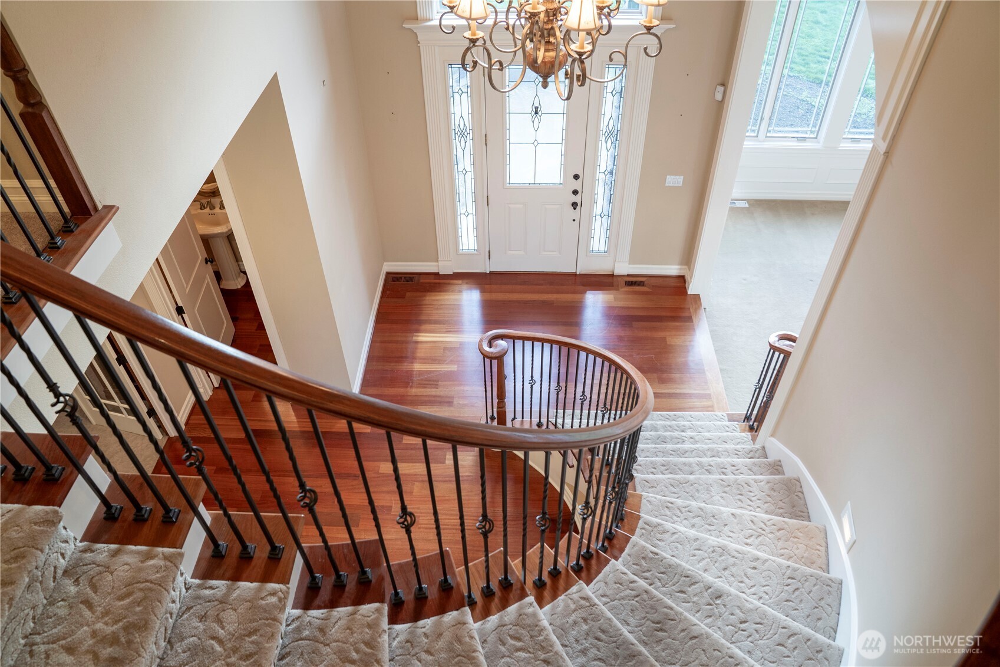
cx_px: 500
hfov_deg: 73.7
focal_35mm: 24
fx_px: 667
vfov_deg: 53.1
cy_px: 334
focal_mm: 24
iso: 500
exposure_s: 1/60
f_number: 4
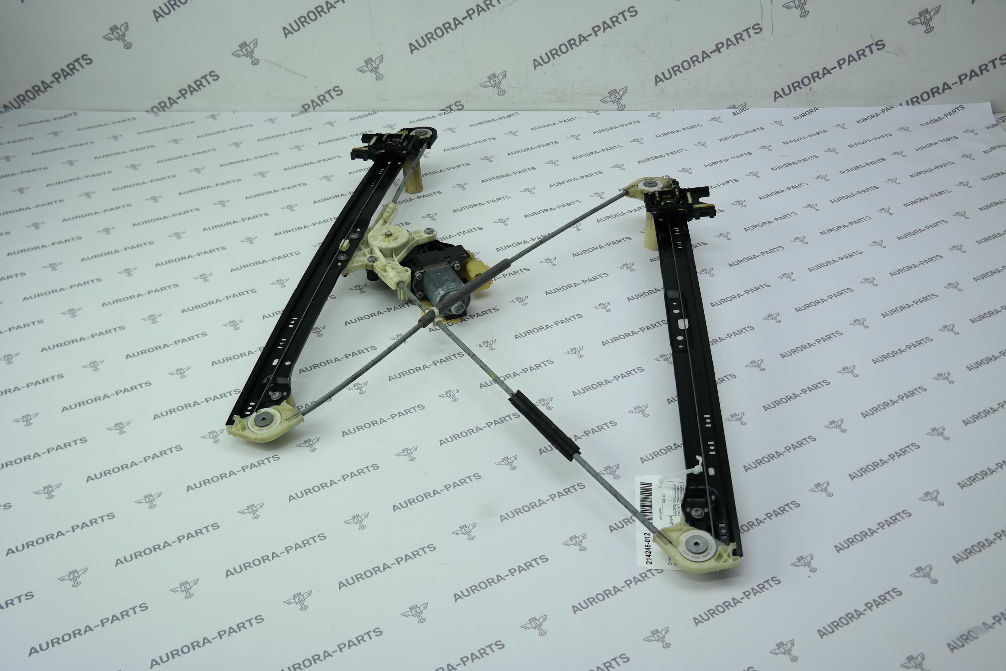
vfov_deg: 36.9
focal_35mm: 36
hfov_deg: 53.1
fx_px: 1006
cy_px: 336
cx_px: 503
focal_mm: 24
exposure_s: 1/100
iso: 100
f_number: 4
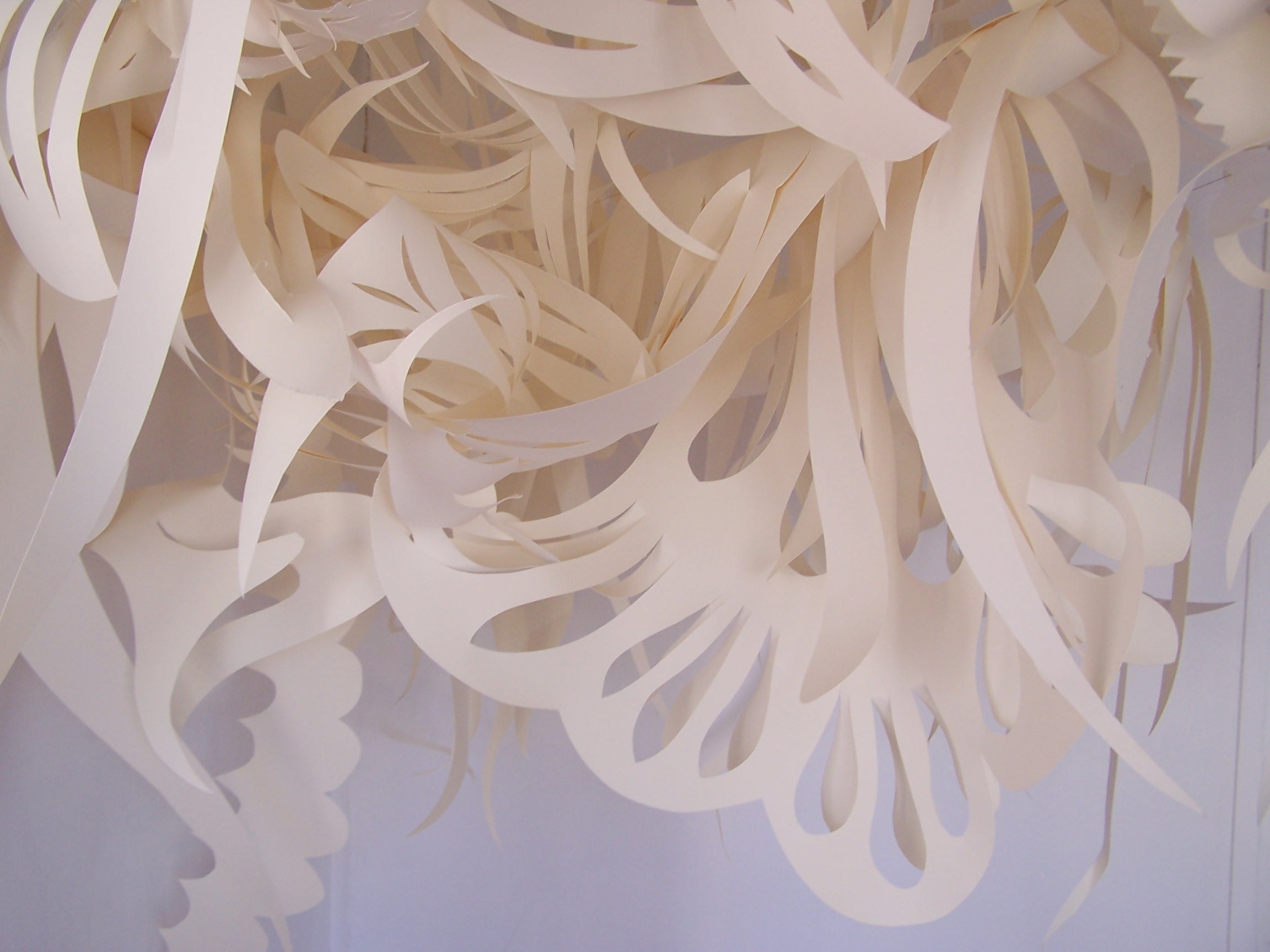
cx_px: 635
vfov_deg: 37.7
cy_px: 476
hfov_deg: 49.0
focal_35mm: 38
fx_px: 1394
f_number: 2.8
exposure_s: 1/30
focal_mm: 6.3
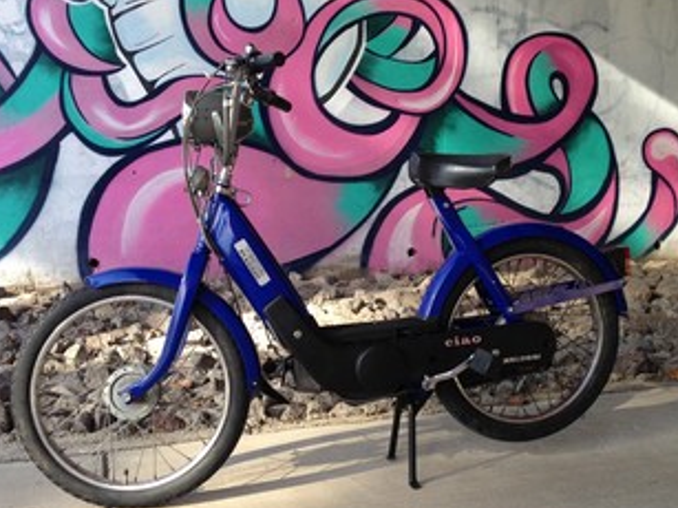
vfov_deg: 33.6
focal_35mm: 43
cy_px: 272
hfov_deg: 43.9
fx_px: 842
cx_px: 351
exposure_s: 1/160
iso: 50
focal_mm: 4.12
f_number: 2.4
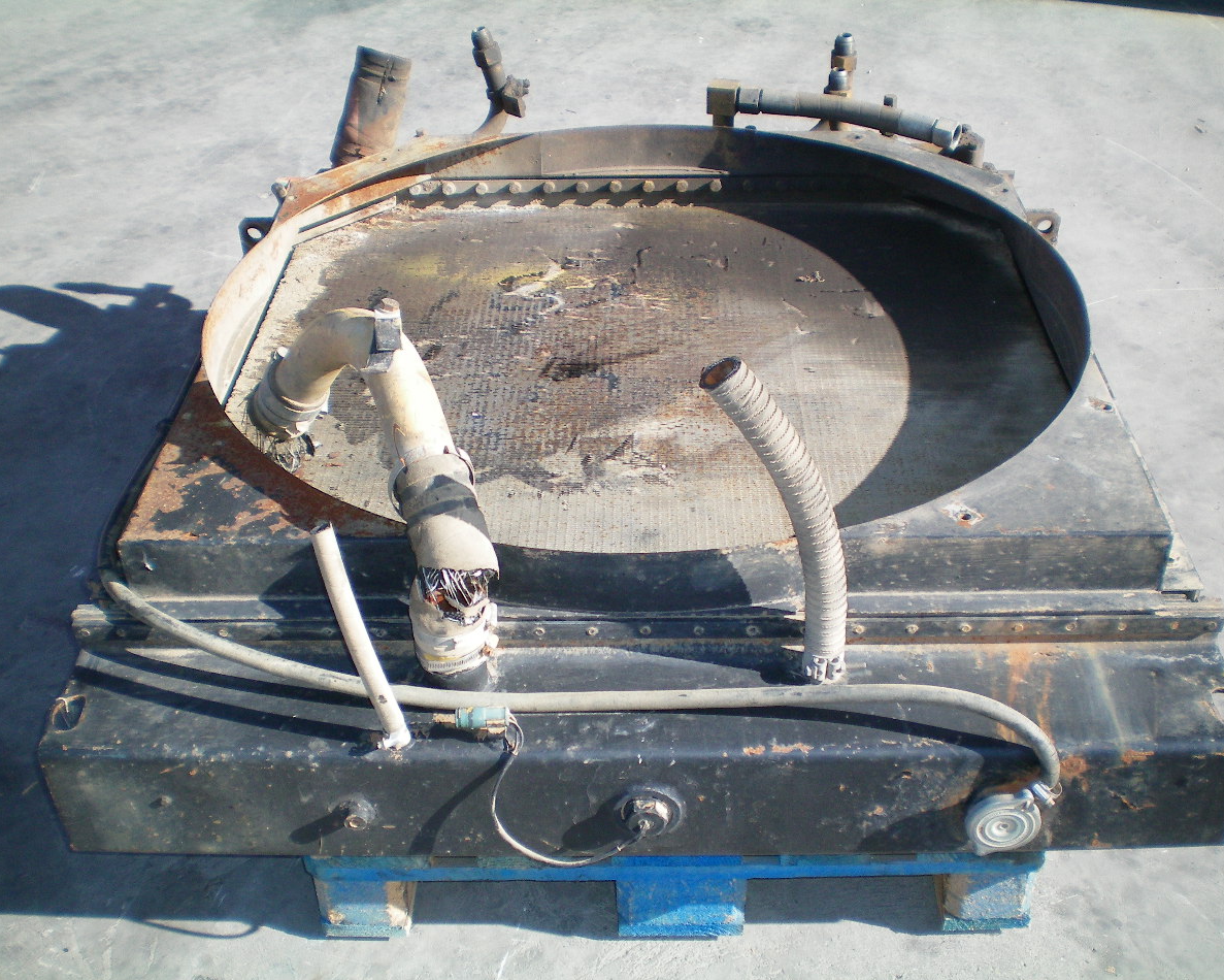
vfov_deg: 37.3
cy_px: 487
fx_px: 1449
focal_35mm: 40
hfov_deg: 45.8
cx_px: 637
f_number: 3.1
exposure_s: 1/320
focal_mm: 6.3
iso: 64
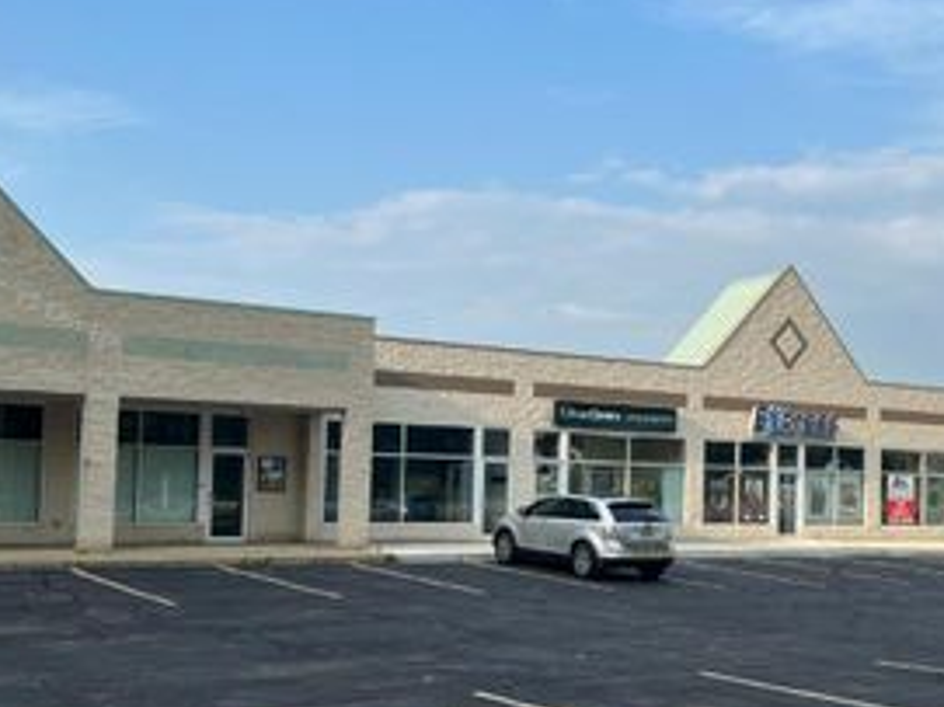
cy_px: 409
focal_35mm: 48
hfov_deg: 39.5
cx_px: 554
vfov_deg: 30.2
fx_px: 1308
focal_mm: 5.7
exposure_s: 1/2915
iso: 50
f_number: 1.5
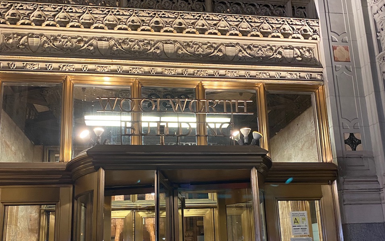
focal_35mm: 37
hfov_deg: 52.7
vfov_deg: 34.1
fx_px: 388
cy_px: 161
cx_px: 194
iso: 640
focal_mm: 4.25
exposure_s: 1/40
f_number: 1.8
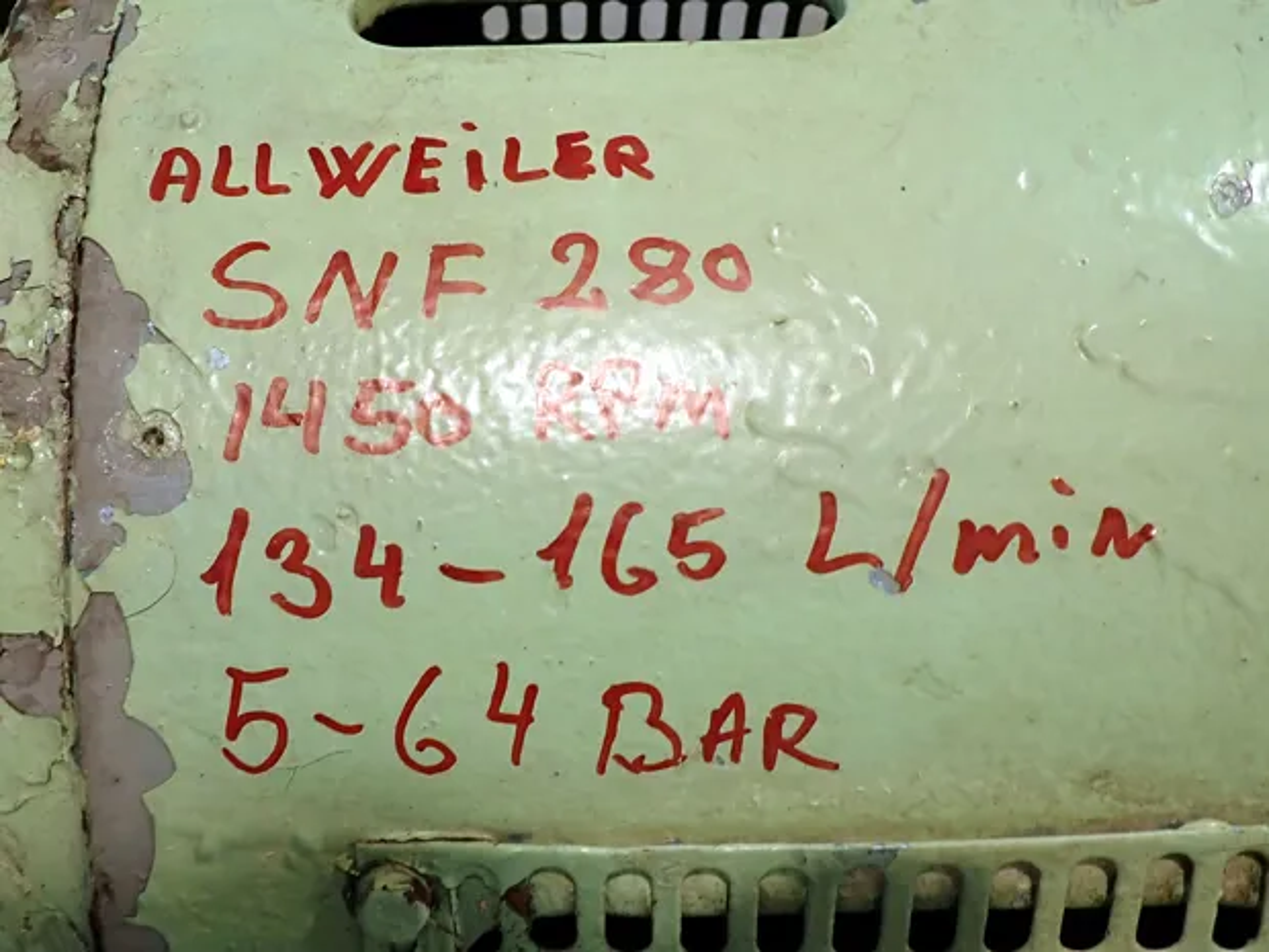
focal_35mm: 25
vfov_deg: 54.9
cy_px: 476
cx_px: 634
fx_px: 916
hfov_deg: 69.4
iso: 200
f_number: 2
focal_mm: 4.5
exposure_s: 1/40
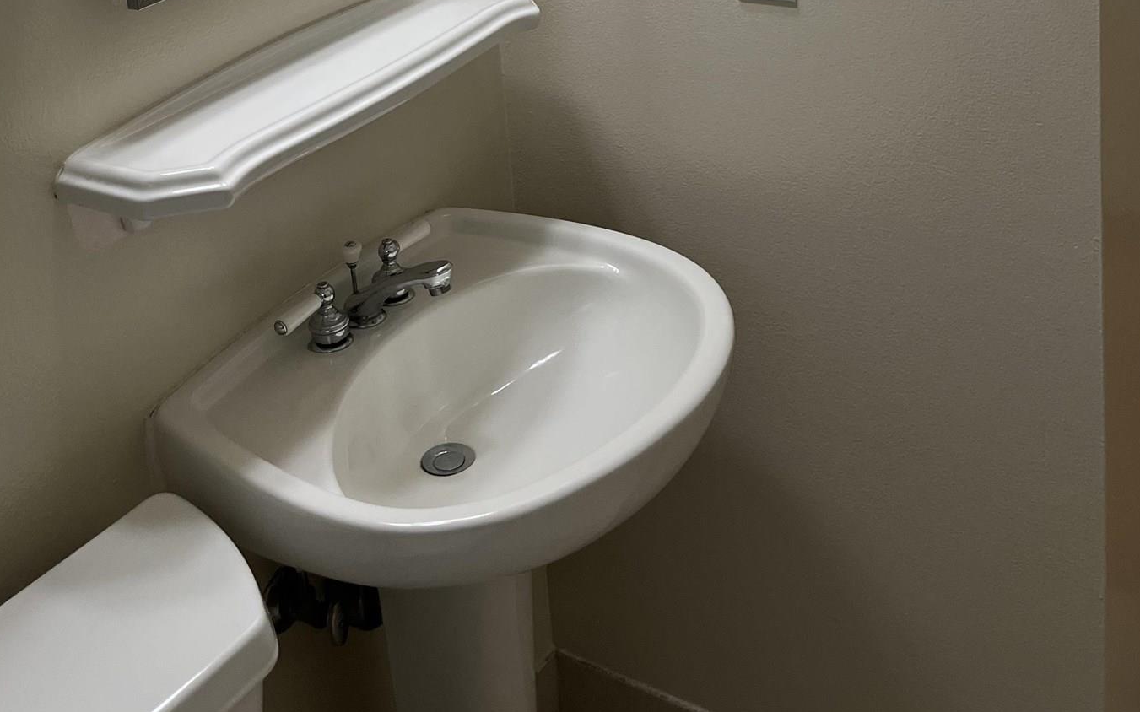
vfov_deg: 24.6
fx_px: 1460
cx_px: 464
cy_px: -156
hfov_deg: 42.5
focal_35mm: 47
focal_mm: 5.1
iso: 100
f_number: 1.6
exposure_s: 1/120
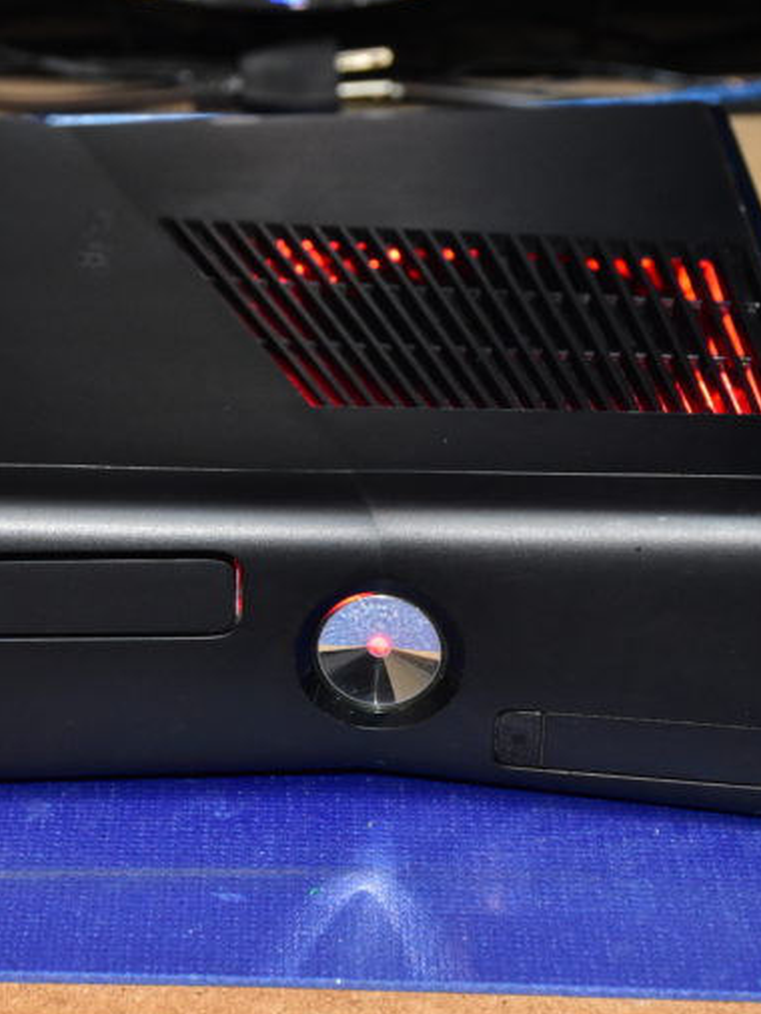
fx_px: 3075
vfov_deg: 18.7
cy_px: 509
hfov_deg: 14.1
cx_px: 206
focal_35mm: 105
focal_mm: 48
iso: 3200
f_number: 7.1
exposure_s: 1/100
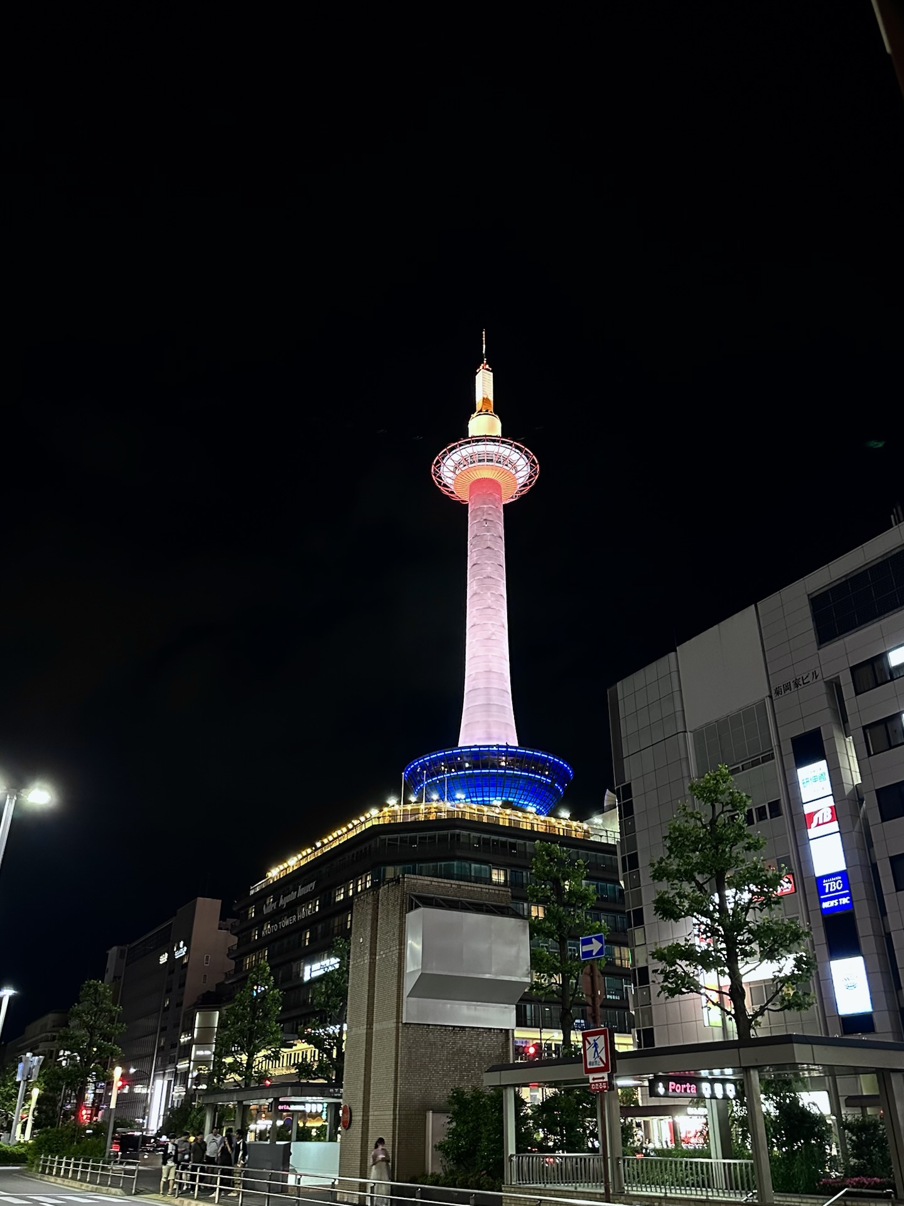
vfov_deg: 69.4
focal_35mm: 25
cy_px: 627
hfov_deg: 54.9
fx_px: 871
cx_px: 461
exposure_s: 1/30
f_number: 1.78
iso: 800
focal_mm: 6.86
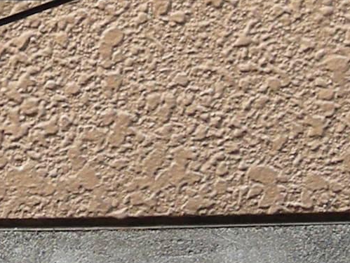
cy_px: -14
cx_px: -52
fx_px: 2315
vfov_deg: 6.5
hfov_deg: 8.6
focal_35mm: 229
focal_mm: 5.7
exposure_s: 1/51
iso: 102
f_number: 2.8
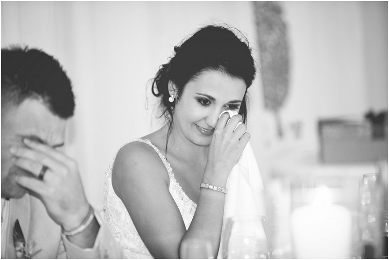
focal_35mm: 140
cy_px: 130
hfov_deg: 14.6
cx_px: 194
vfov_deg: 9.8
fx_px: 1514
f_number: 3.2
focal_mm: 140
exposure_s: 1/100
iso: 5000
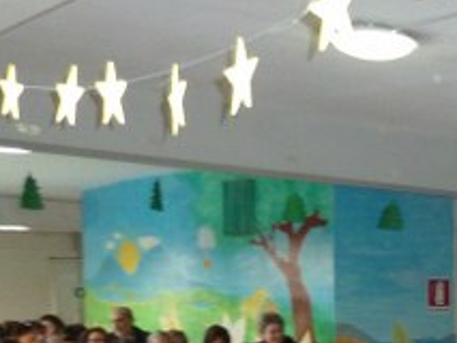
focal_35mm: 75
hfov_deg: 22.2
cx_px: 650
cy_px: 405
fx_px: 991
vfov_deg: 18.7
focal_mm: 4.1
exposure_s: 1/30
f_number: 3.3
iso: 320
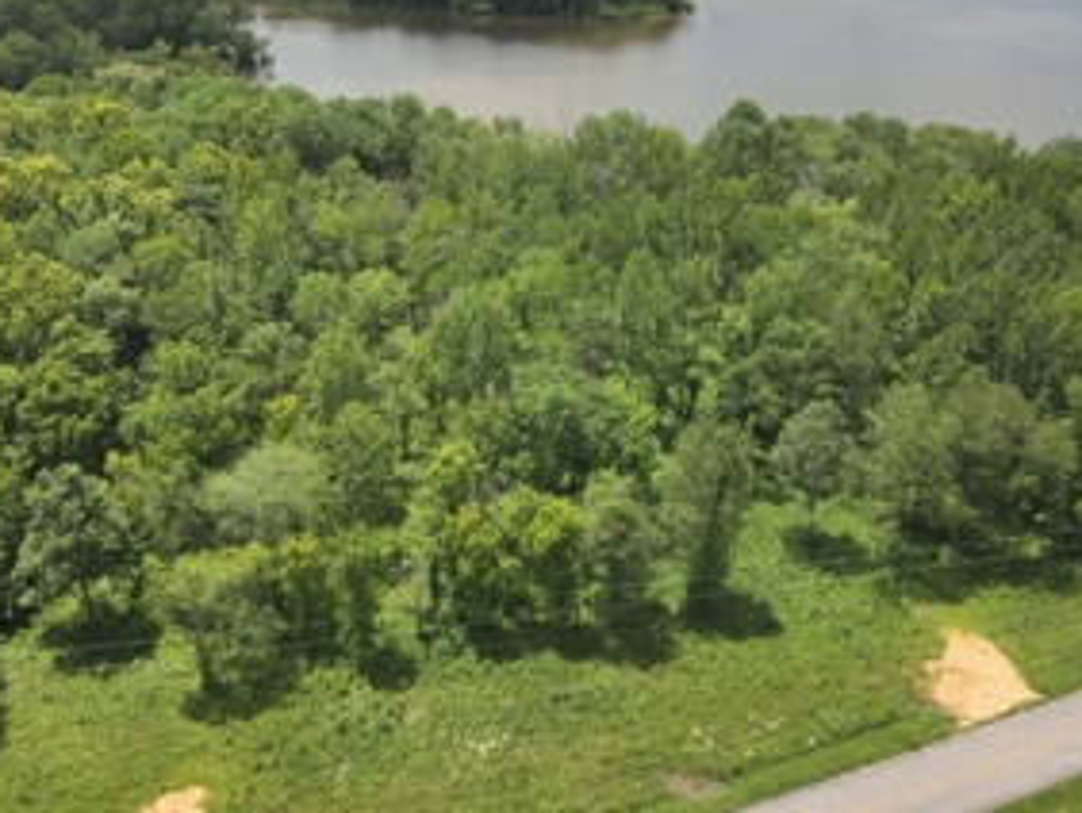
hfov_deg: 53.9
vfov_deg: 41.6
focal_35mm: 34
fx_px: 1064
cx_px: 533
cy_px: 314
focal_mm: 4.4
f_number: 2.8
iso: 100
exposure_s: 1/1000
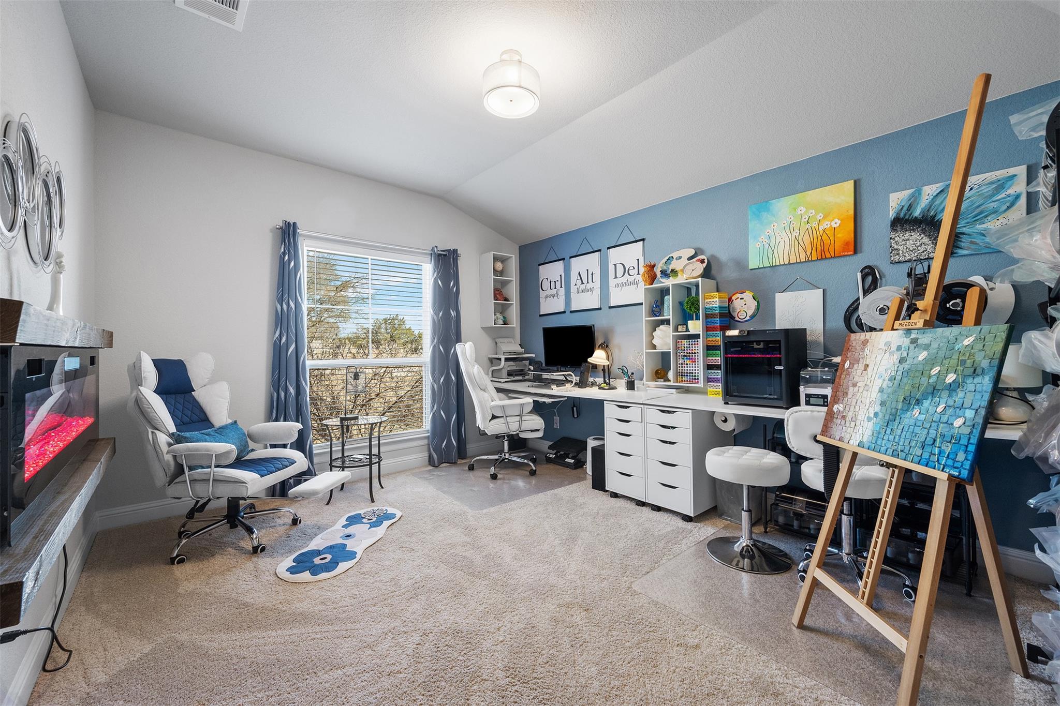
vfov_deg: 81.2
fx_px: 412
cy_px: 353
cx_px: 530
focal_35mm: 14
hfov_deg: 104.3
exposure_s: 1/20
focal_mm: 14
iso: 400
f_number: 9
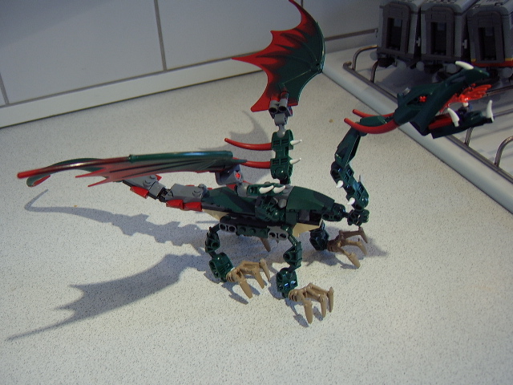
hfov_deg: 58.4
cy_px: 192
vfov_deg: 45.4
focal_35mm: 31
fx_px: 459
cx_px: 256
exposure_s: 1/23
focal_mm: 8.13
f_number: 2.7
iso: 100
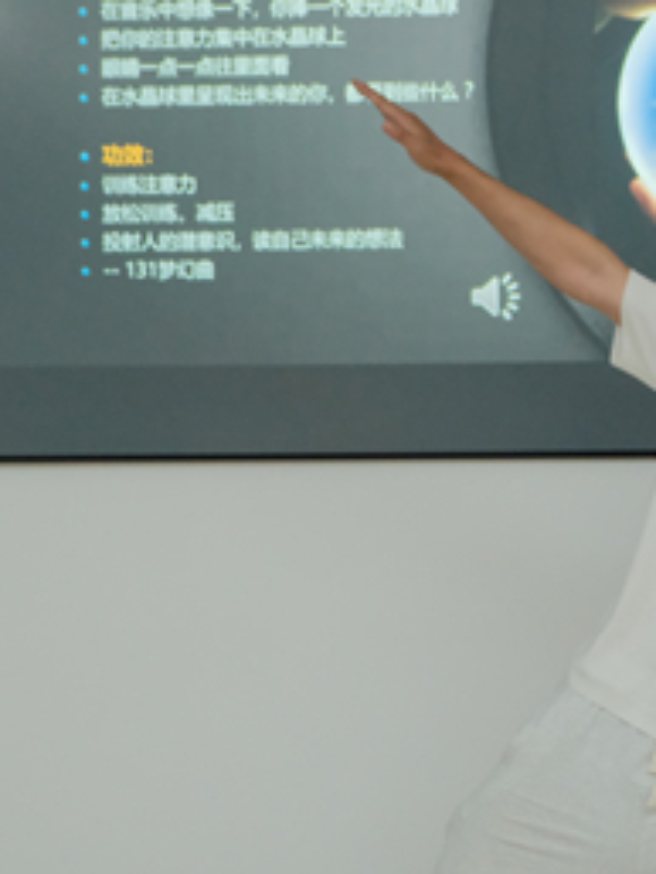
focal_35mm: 137
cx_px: 547
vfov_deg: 14.4
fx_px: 3459
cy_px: 391
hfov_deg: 10.8
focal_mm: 40.7
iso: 5000
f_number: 4
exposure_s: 1/200
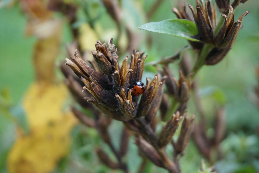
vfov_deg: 22.1
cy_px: 86
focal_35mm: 62
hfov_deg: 32.6
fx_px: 442
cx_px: 130
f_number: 5.6
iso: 200
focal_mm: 41
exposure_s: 1/80
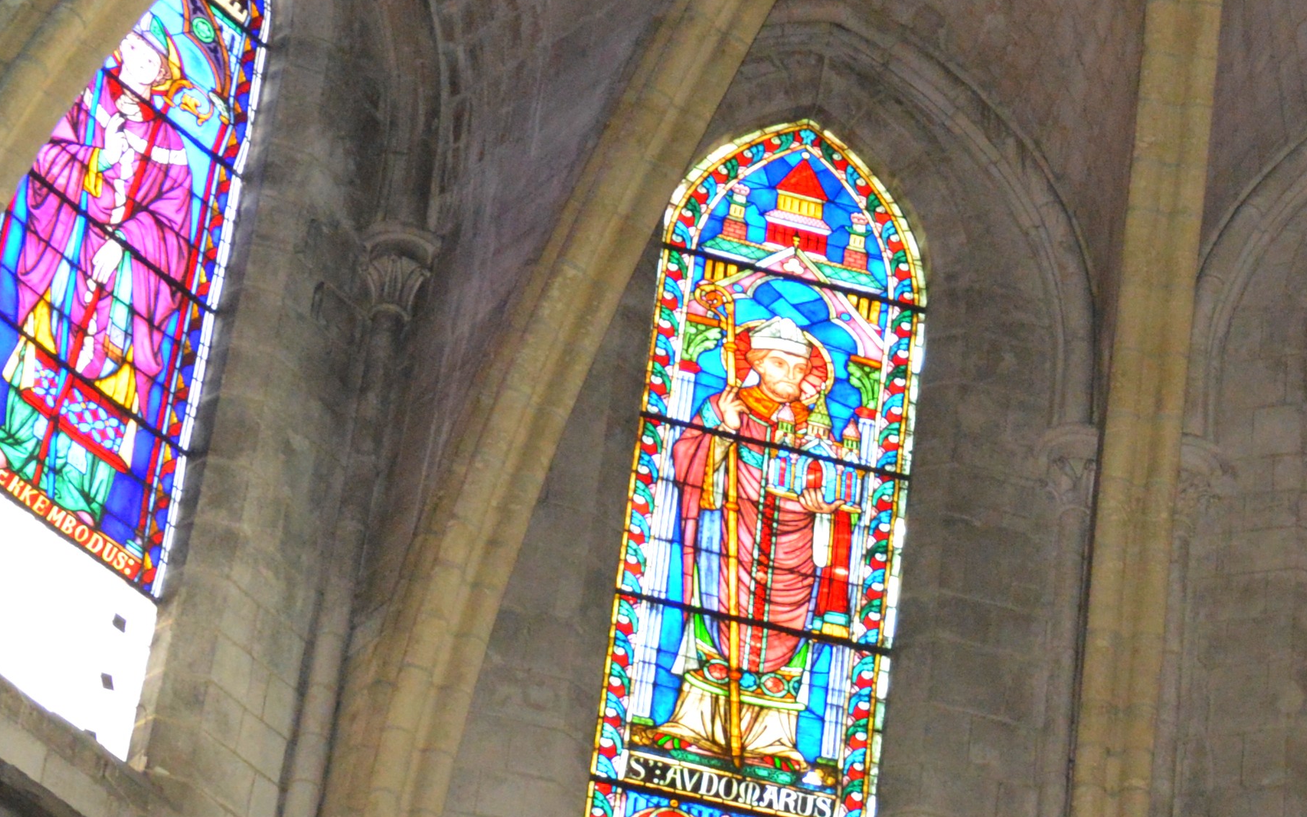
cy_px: 578
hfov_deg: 11.7
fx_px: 6126
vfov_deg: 7.6
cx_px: 1928
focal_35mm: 172
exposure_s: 1/60
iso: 2000
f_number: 4.2
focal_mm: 34
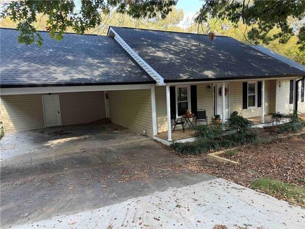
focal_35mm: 24
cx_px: 152
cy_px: 114
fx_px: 211
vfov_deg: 56.8
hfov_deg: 71.6
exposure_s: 1/121
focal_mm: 6.76
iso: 80
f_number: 1.78
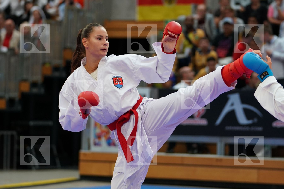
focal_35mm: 178
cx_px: 142
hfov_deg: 11.5
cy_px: 94
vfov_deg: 7.7
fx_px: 1404
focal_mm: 119
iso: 1600
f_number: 2.8
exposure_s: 1/1000
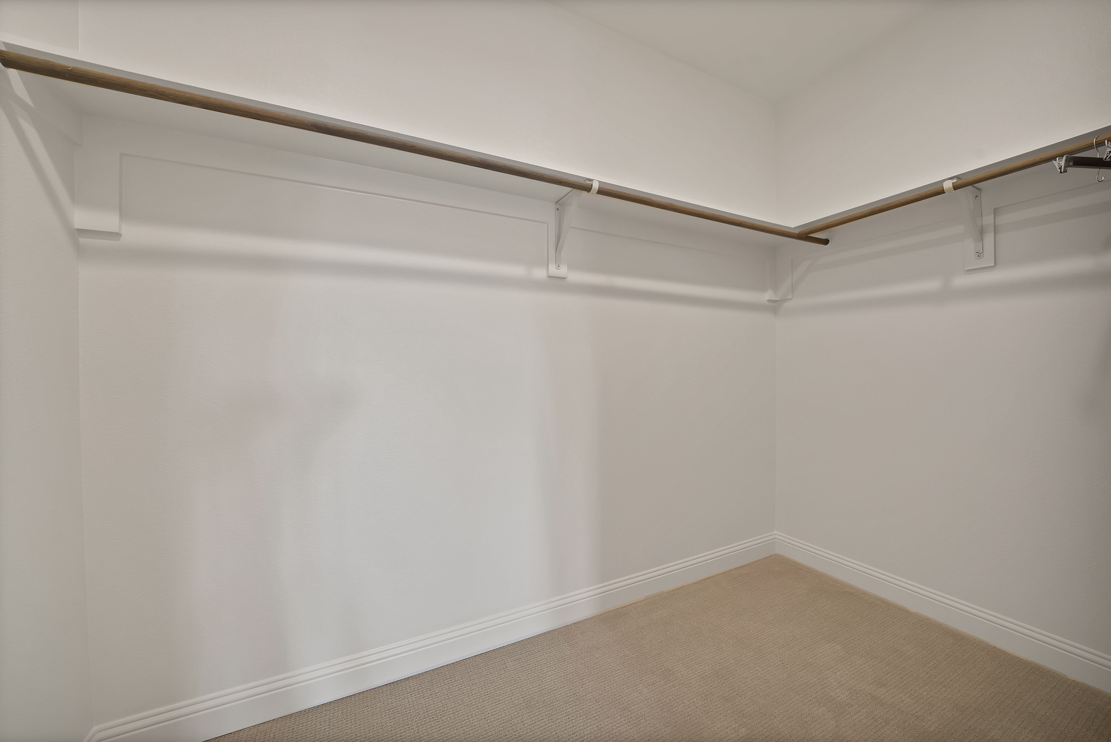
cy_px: 371
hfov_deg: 112.6
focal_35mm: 12
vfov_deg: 90.1
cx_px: 556
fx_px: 371
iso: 640
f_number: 9
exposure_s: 1/5
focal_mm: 12
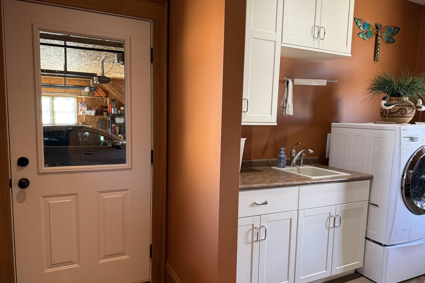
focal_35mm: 25
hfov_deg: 71.5
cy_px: 149
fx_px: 295
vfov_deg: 51.3
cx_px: 213
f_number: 1.78
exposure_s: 1/60
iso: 250
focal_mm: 6.76
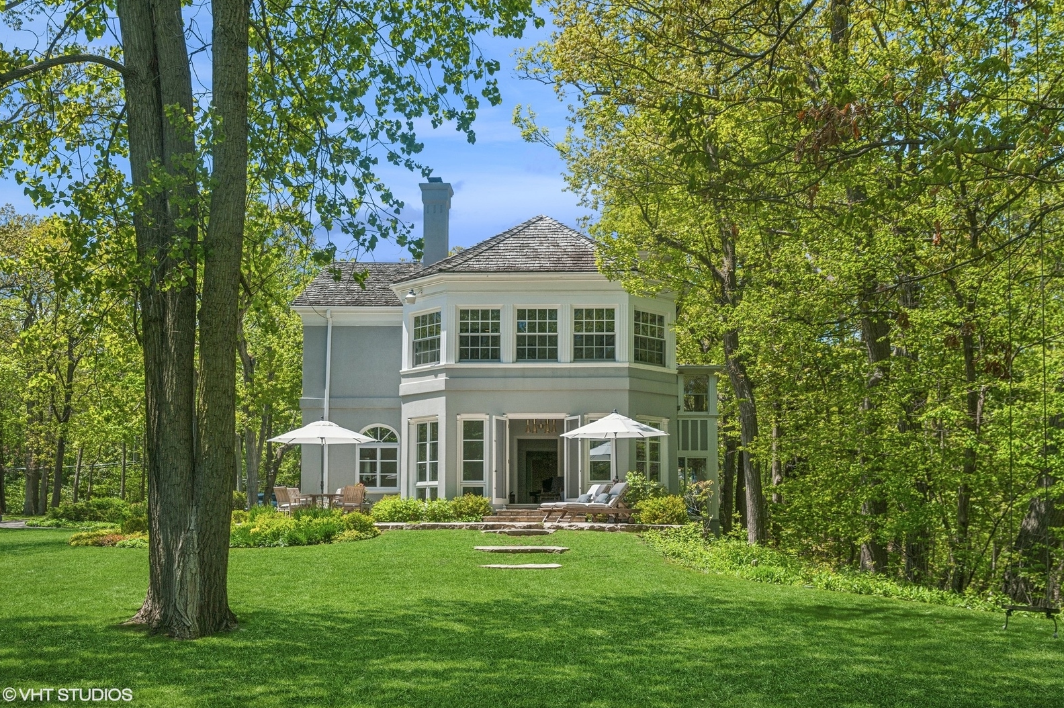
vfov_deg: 32.6
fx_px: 1211
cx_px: 538
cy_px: 347
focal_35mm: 41
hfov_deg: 47.4
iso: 200
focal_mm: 40
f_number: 8
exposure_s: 1/500
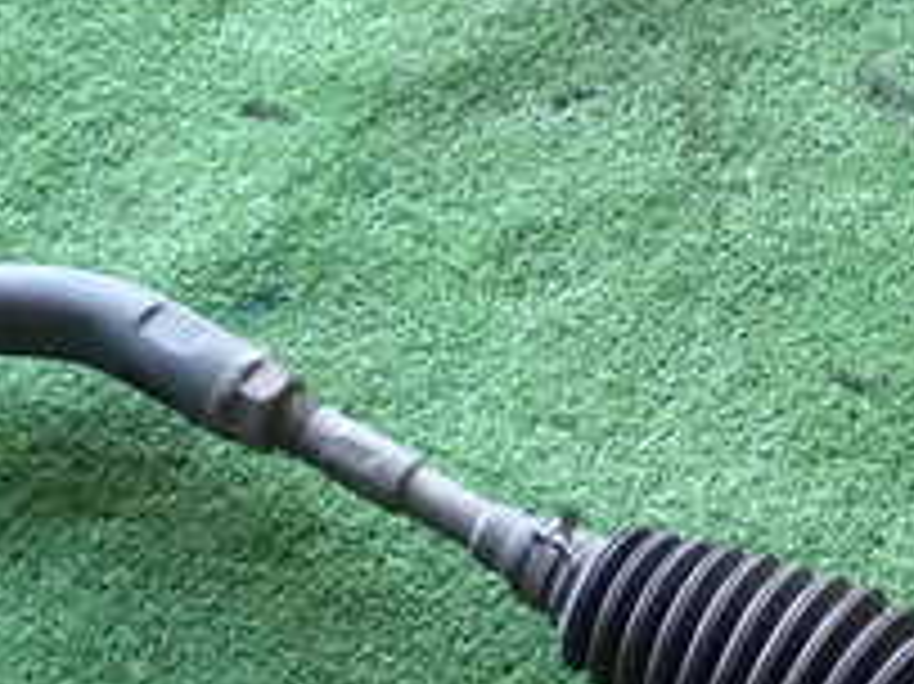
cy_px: 522
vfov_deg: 11.4
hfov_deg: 15.1
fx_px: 3430
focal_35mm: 130
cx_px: 662
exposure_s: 1/40
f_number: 2.9
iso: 200
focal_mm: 7.84
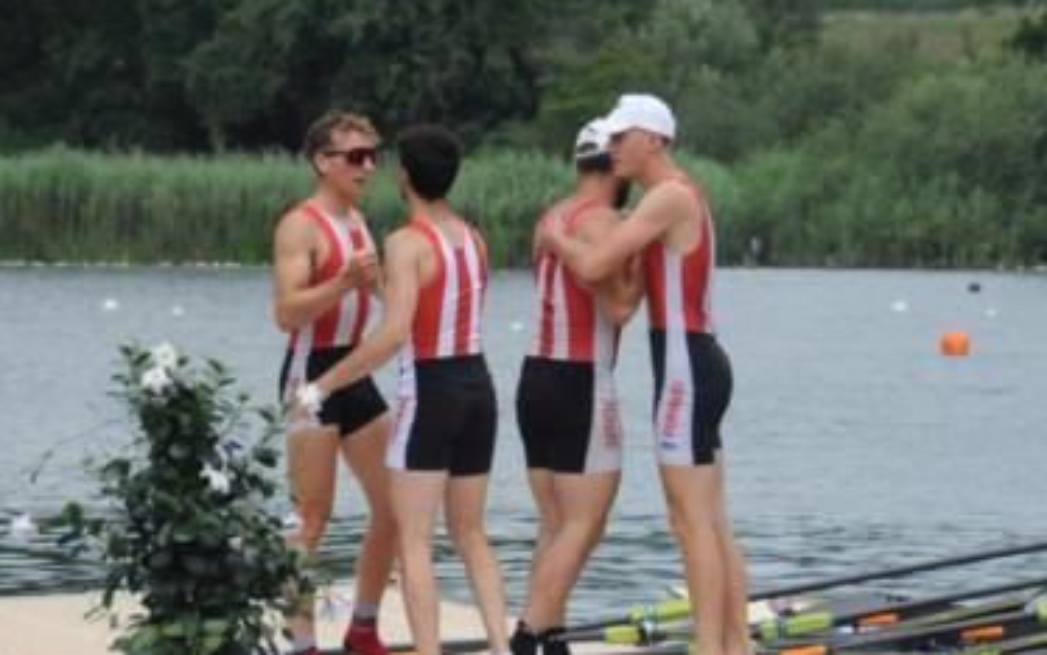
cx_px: 537
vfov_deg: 3.2
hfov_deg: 5.1
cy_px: 305
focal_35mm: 408
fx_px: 11645
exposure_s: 1/500
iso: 800
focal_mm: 200
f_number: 11
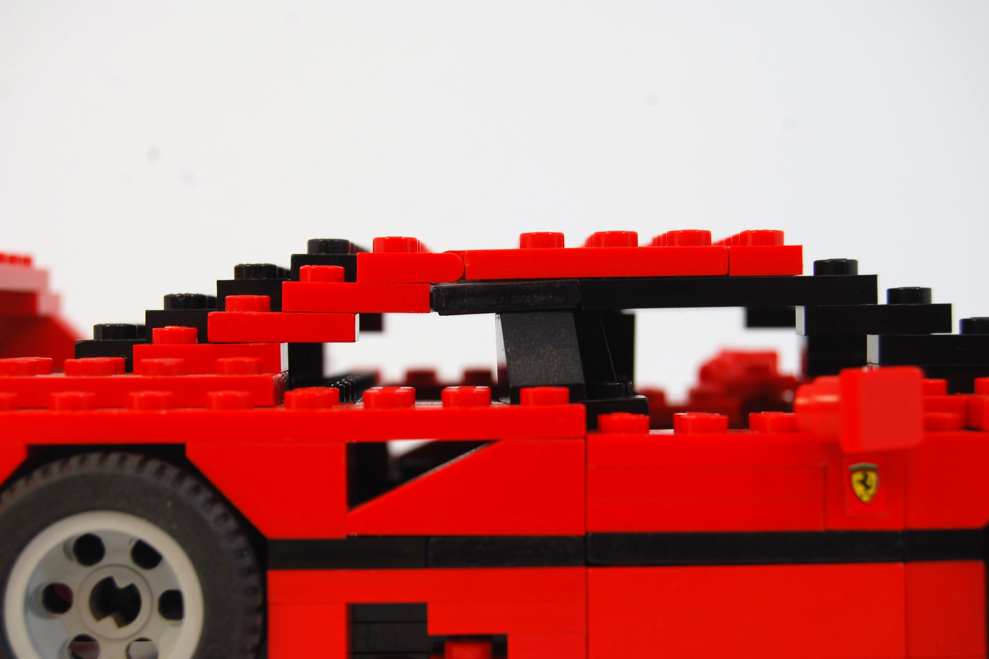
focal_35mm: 84
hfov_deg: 24.3
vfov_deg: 16.4
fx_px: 2294
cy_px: 332
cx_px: 492
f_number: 8
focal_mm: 55
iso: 180
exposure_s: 1/60
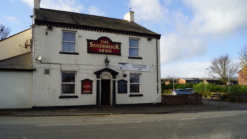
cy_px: 72
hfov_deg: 66.1
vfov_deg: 40.2
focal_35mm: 29
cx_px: 126
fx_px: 190
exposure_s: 1/100
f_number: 11
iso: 100
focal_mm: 18
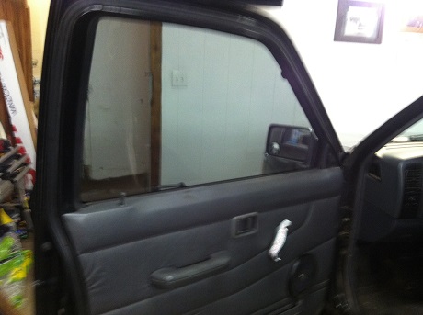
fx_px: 427
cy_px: 158
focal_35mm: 35
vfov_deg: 40.6
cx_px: 212
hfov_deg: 52.7
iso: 250
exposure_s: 1/15
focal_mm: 3.85
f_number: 2.8
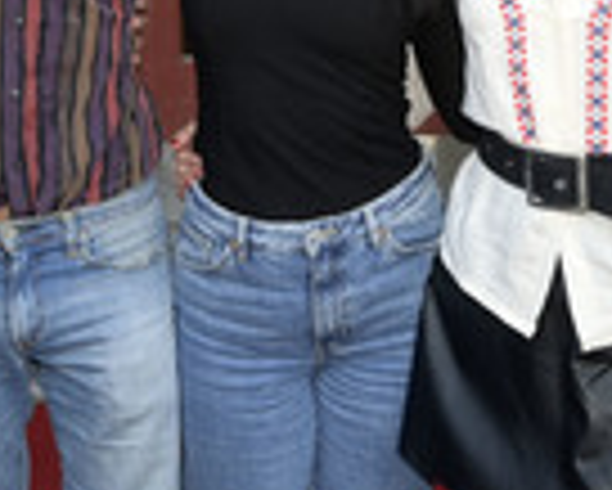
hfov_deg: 22.7
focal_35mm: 84
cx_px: 263
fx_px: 1523
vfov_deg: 17.9
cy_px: 9
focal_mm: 27
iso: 640
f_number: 6.3
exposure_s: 1/200
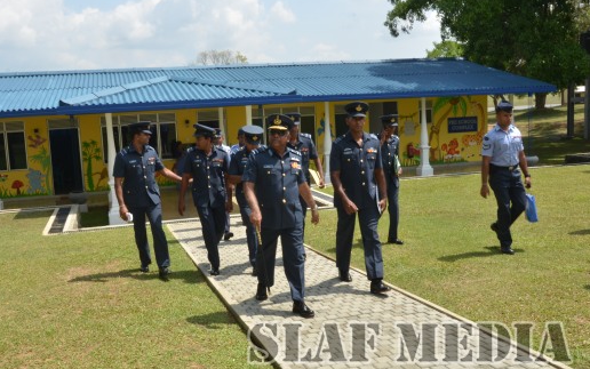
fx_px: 627
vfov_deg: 32.8
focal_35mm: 39
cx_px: 279
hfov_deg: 50.3
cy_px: 184
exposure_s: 1/125
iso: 400
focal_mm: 22
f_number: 18
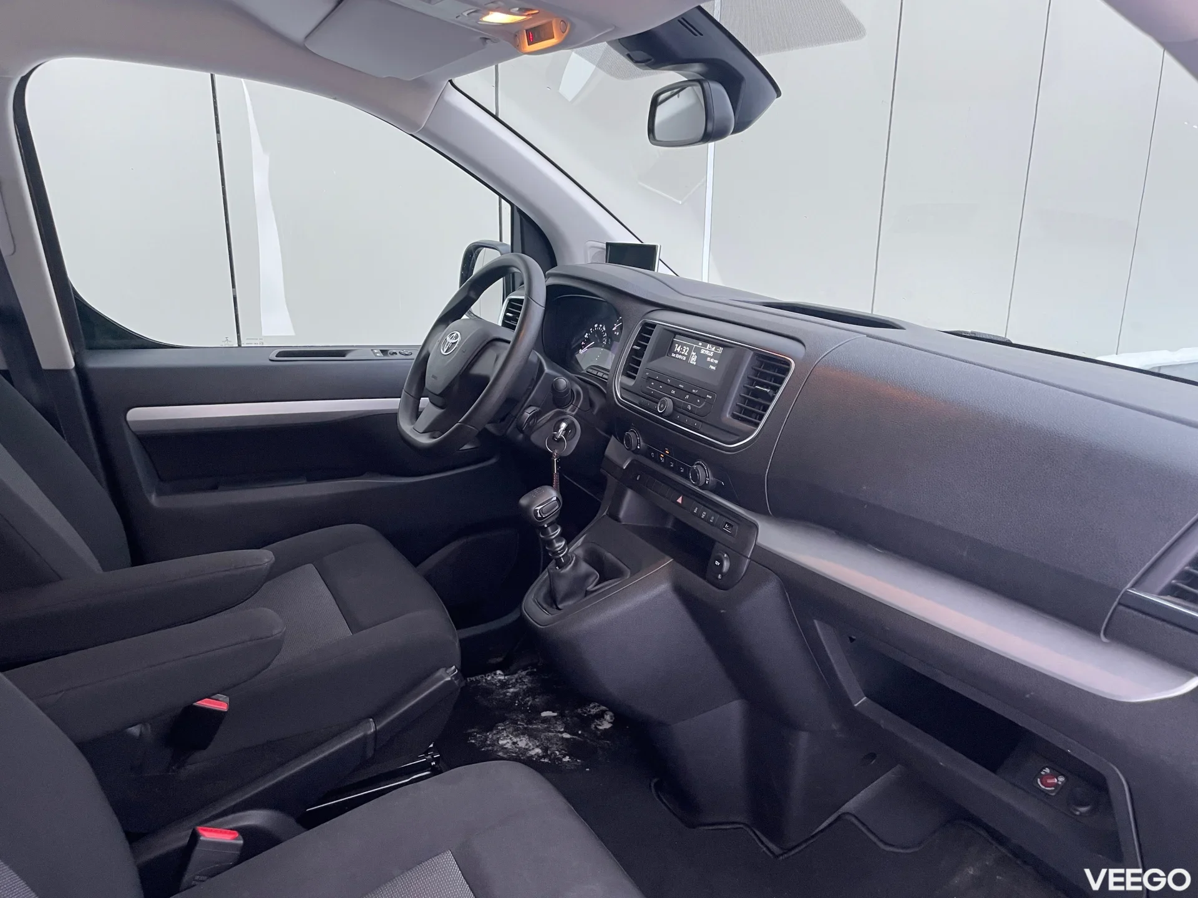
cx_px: 599
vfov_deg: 53.1
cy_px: 449
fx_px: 900
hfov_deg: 67.3
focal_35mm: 26
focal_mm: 4.2
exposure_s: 1/86
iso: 125
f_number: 1.6
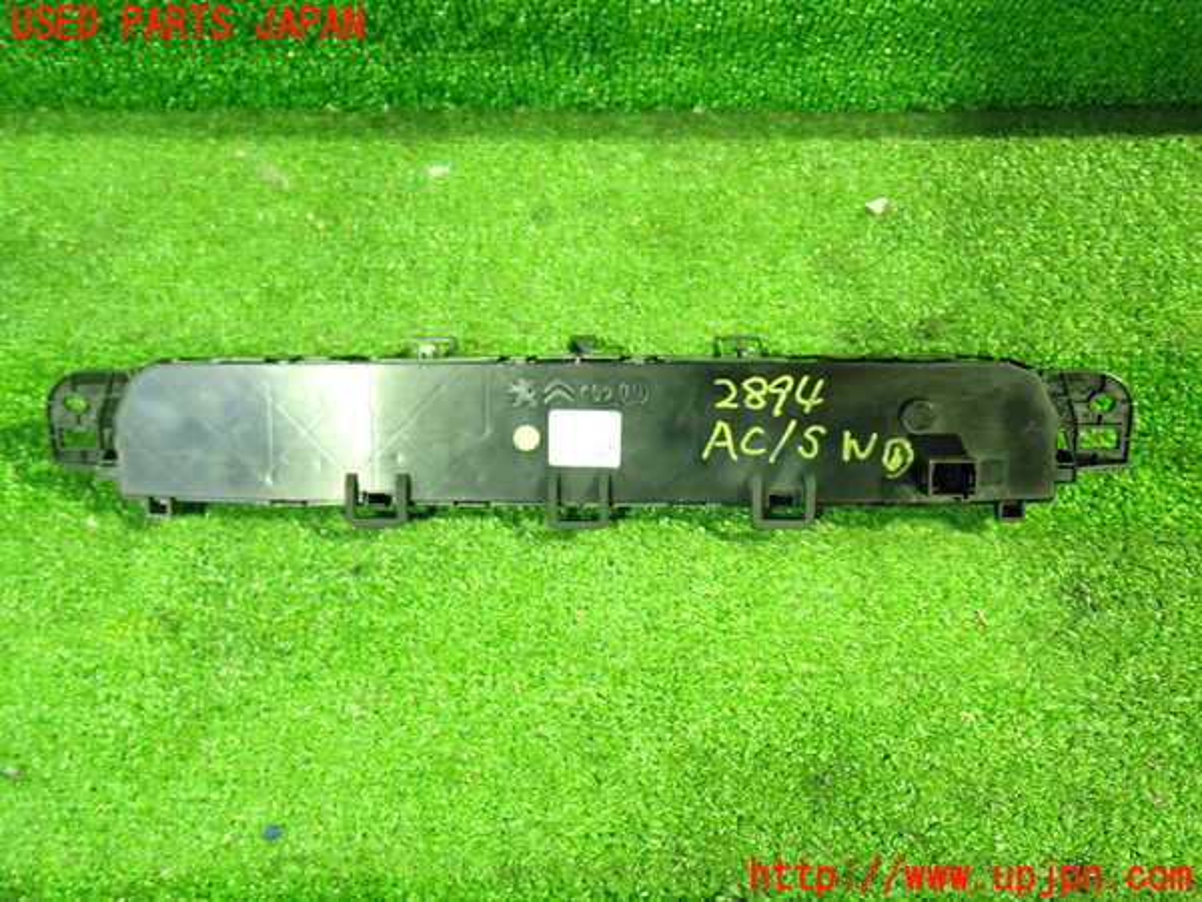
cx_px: 601
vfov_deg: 46.8
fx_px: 1042
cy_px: 451
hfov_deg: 60.0
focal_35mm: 30
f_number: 2.3
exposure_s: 1/15
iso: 800
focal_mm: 5.4
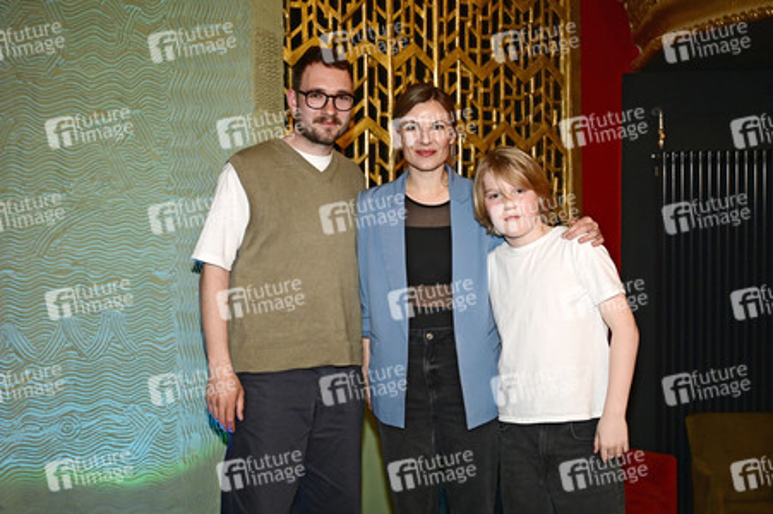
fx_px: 815
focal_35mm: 38
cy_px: 257
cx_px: 386
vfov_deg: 35.0
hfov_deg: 50.7
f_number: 5.6
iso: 3200
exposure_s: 1/200
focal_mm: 38
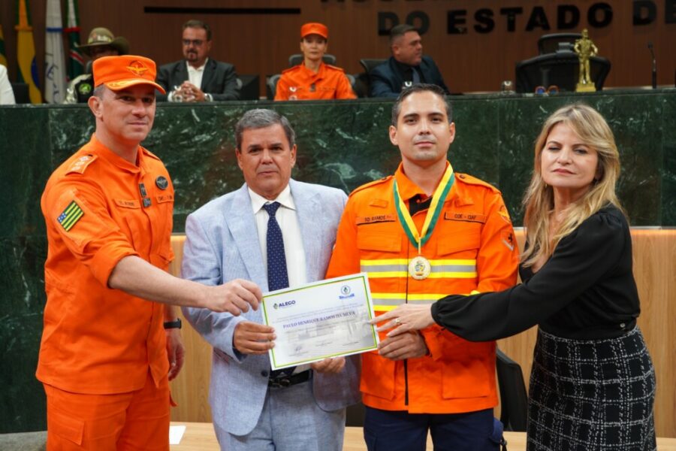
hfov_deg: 44.5
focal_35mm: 44
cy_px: 226
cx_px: 338
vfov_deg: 30.5
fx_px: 826
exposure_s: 1/160
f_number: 5
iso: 1000
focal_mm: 44
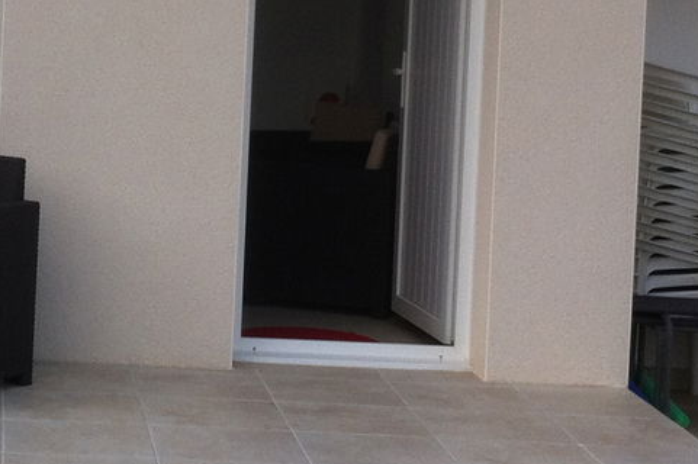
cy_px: 53
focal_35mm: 121
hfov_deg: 16.7
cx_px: 67
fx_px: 2344
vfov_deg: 11.2
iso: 80
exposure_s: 1/559
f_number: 2.8
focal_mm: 3.85
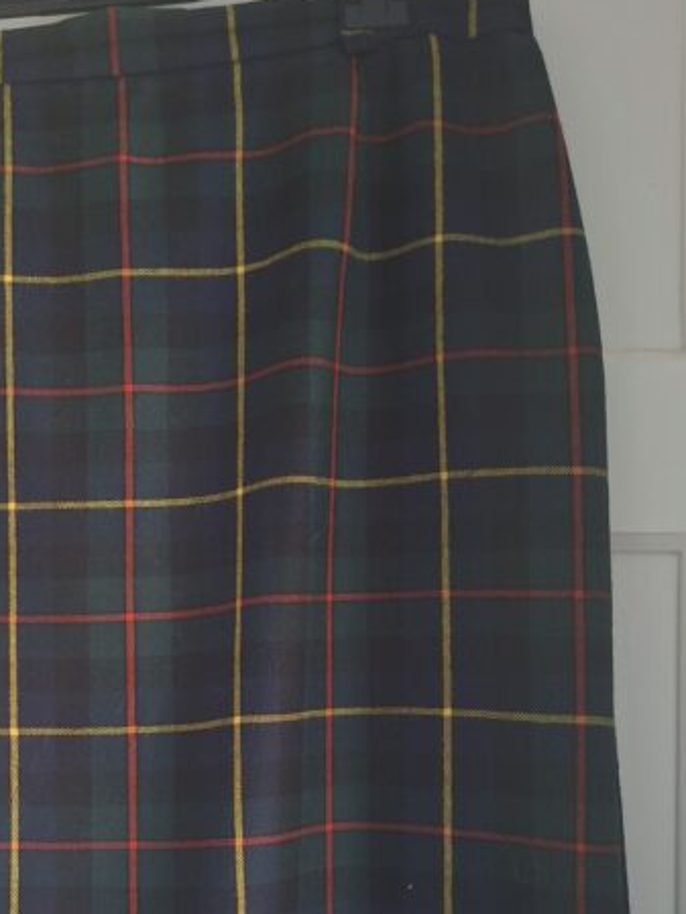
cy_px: 623
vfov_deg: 45.0
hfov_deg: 33.9
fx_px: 1083
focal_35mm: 41
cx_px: 114
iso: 400
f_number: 1.8
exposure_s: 1/24
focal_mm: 5.54
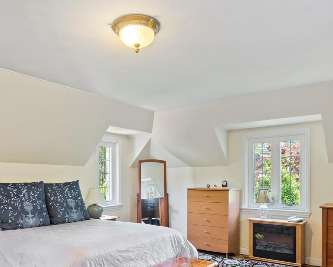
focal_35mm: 32
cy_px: 188
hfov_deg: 55.8
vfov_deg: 45.0
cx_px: 146
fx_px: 314
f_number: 8
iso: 100
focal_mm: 13
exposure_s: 3
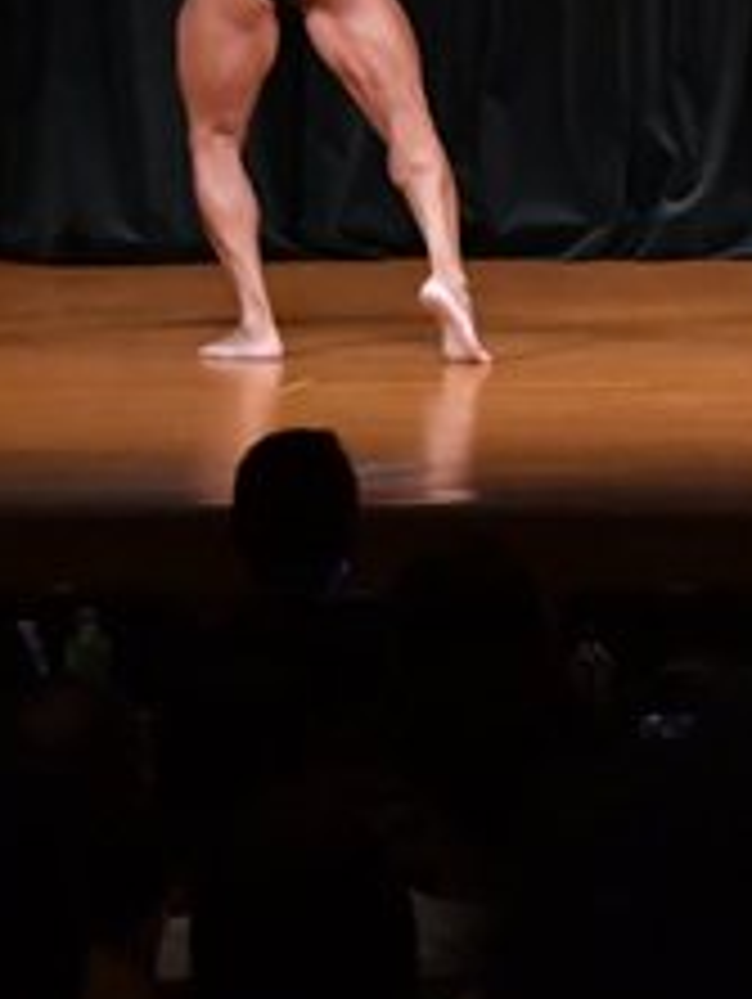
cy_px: -9
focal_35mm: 426
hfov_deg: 3.5
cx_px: 1042
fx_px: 12316
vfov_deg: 4.6
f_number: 5.6
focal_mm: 85
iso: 5000
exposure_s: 1/400
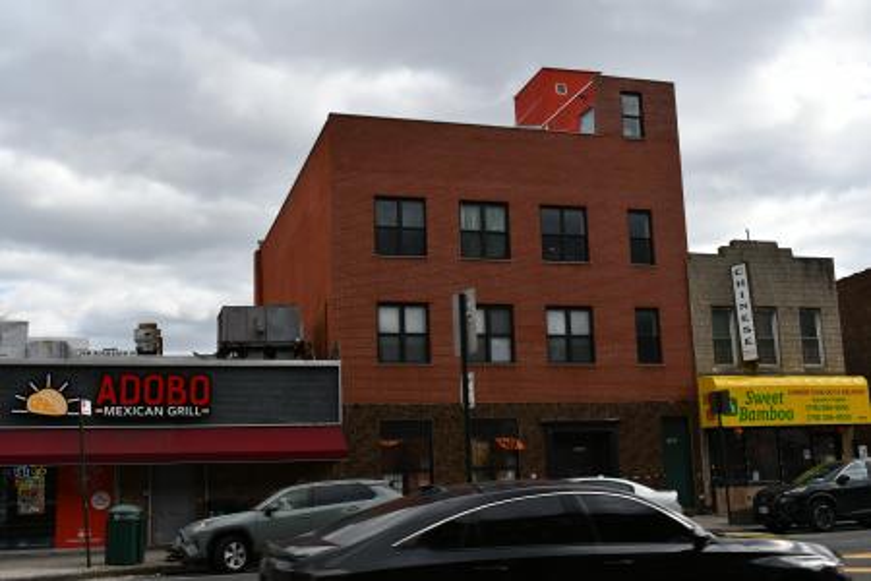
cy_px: 290
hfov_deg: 48.5
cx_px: 436
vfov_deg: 33.4
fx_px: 968
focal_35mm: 40
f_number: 8
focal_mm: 27
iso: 100
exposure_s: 1/320
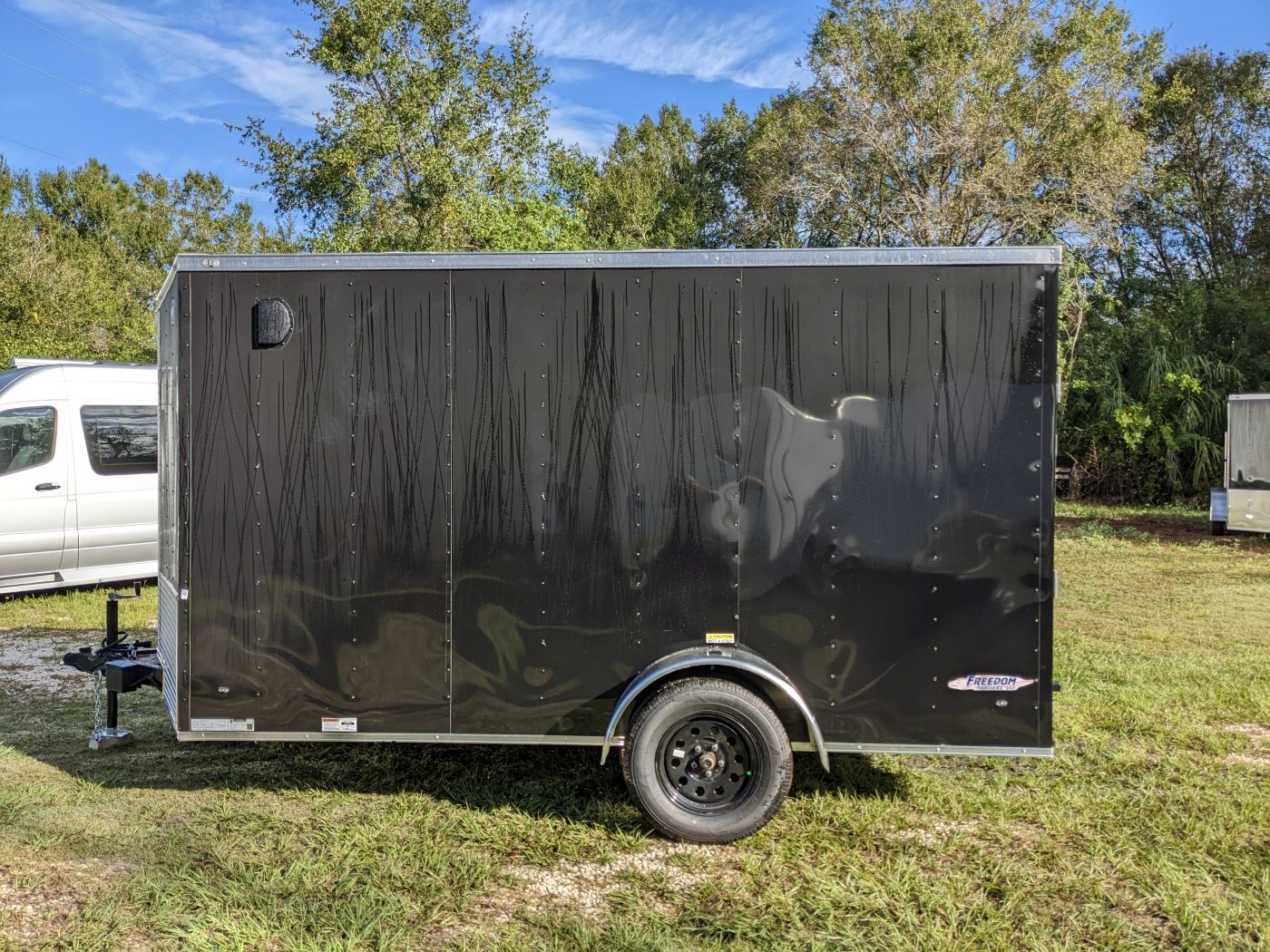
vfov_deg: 51.4
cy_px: 476
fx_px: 991
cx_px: 635
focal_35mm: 27
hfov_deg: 65.3
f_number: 1.73
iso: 43
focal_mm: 4.38
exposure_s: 1/2132
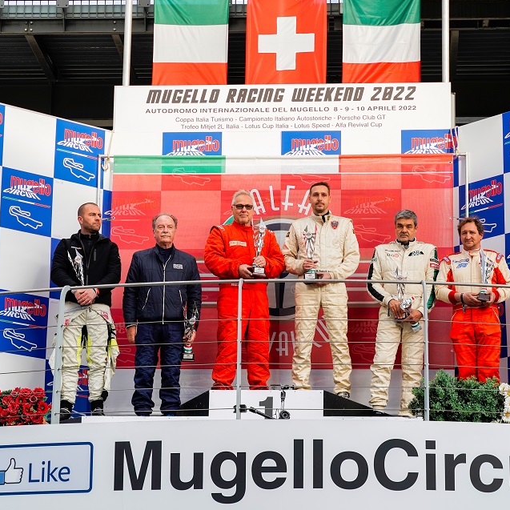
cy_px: 255
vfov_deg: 13.6
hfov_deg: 13.6
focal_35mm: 128
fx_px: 2134
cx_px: 307
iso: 400
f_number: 5.6
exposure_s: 1/250
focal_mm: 100
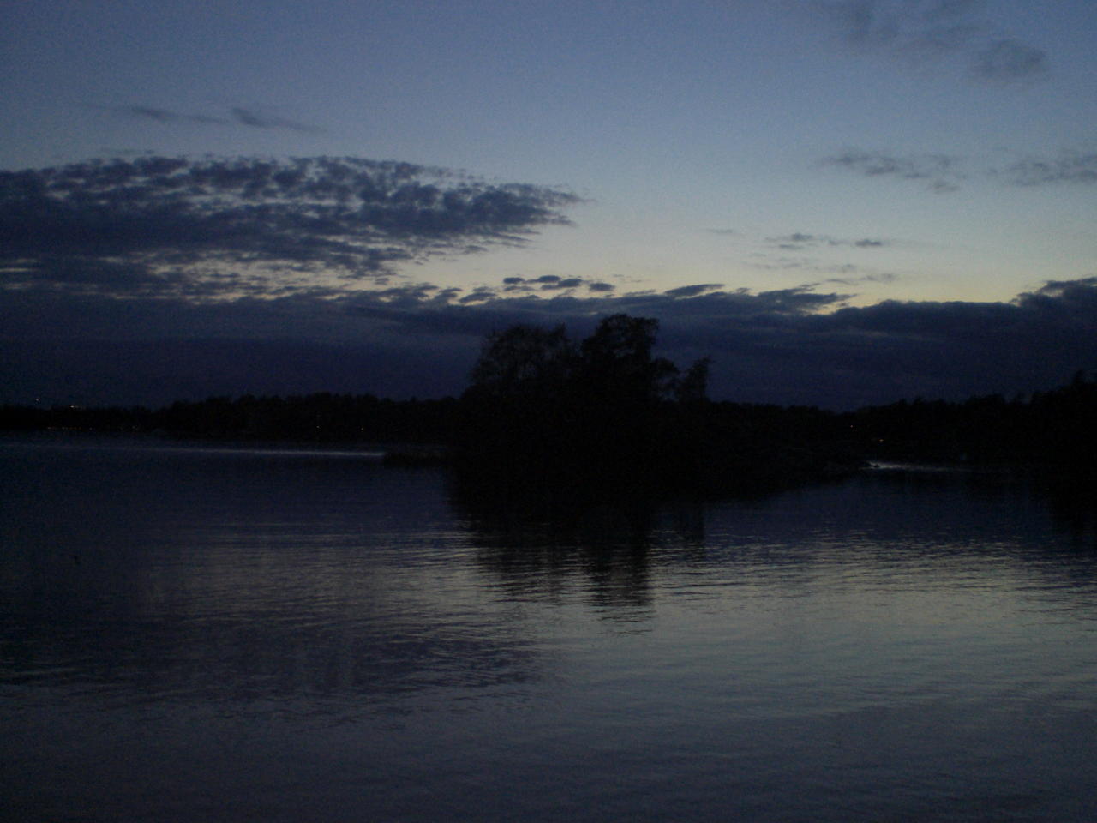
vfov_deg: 37.7
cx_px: 548
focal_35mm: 38
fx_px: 1204
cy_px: 412
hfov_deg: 49.0
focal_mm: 6.3
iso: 200
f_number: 3.1
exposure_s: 1/60
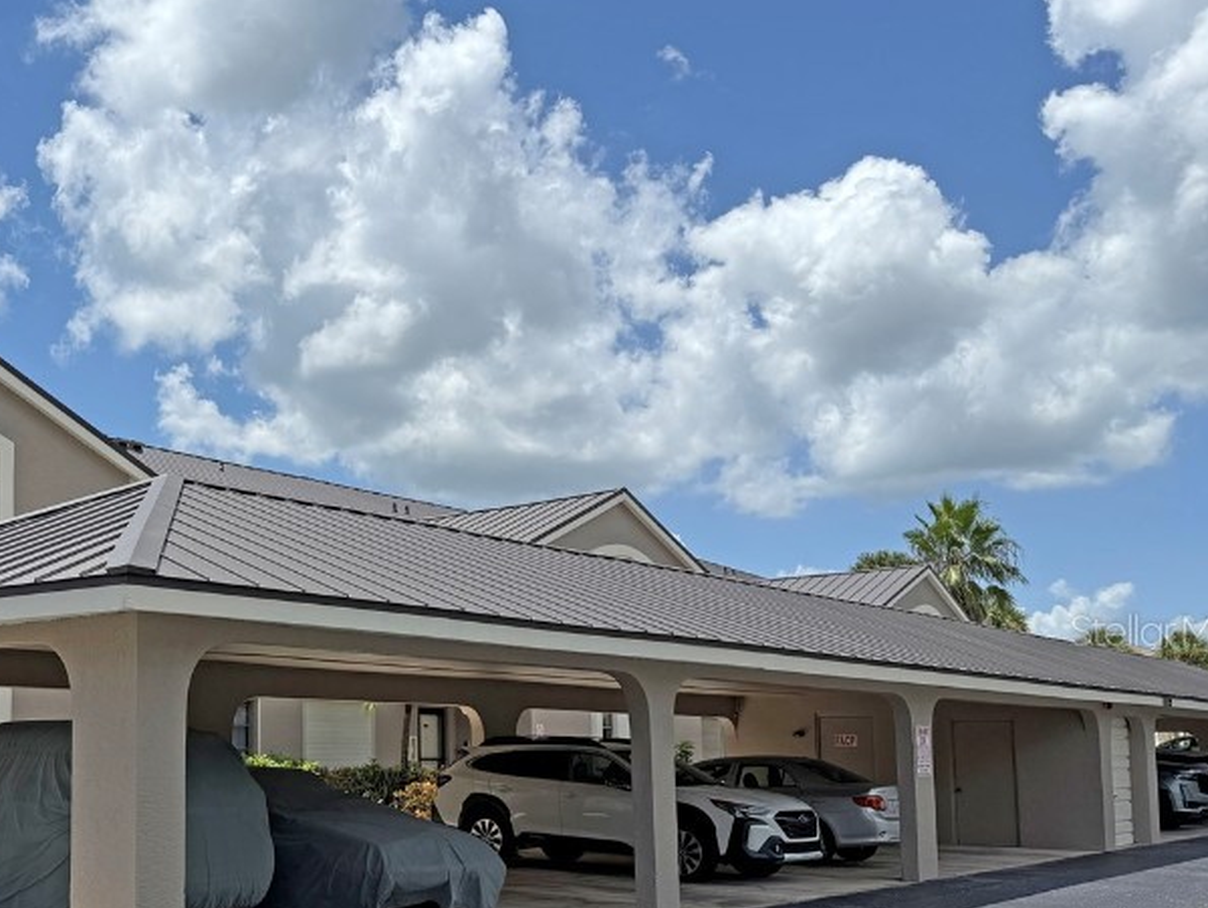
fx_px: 1432
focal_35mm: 41
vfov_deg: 34.7
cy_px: 630
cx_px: 228
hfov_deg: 43.4
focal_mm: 6.76
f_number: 1.78
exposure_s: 1/6711
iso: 80
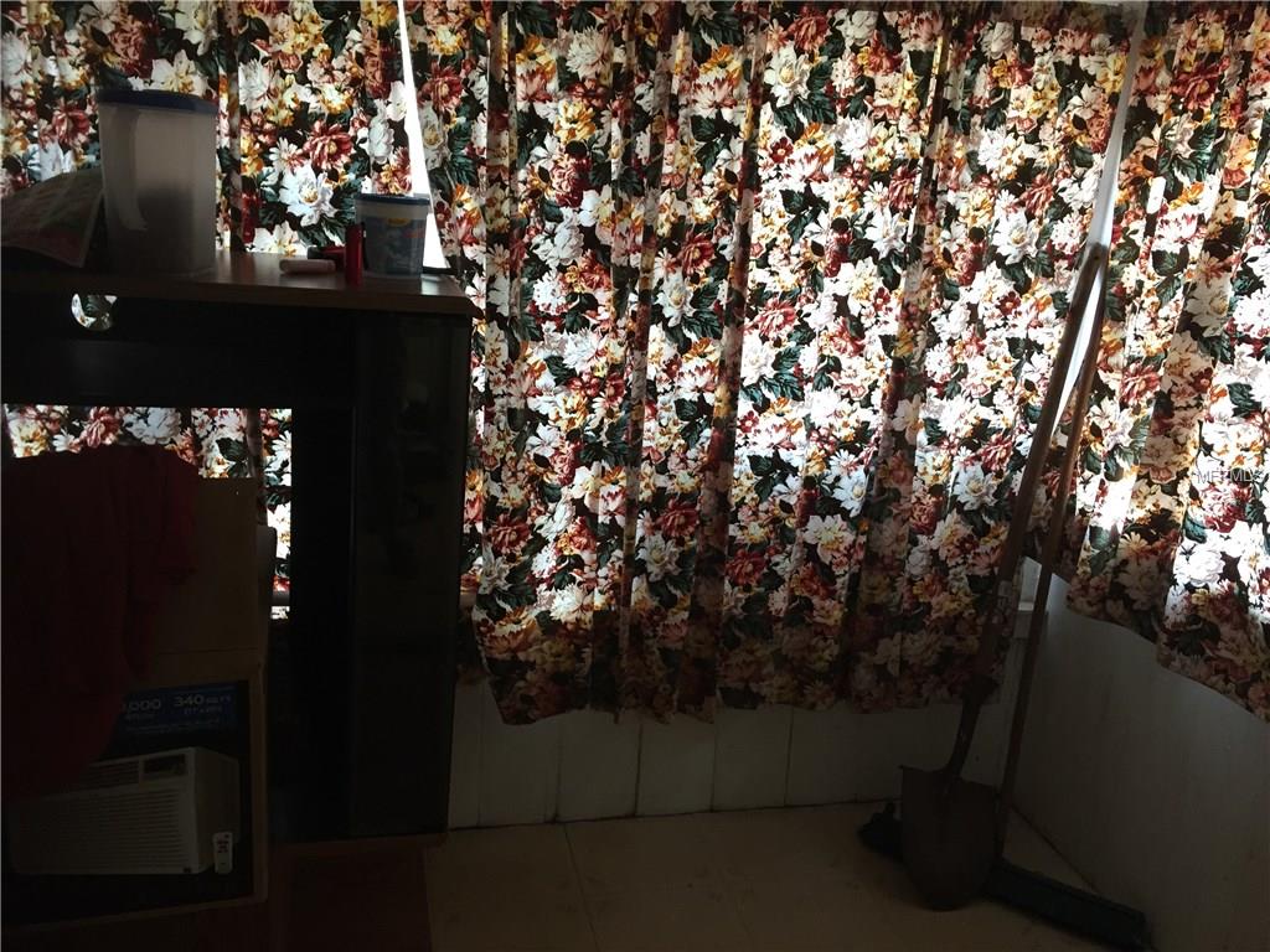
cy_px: 476
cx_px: 635
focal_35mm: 29
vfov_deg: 48.2
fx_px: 1064
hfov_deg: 61.7
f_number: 2.2
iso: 125
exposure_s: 1/30
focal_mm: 4.15
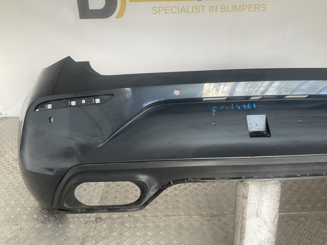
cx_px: 164
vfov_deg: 48.2
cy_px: 122
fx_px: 274
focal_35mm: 29
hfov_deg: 61.7
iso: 64
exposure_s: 1/100
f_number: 1.8
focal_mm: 3
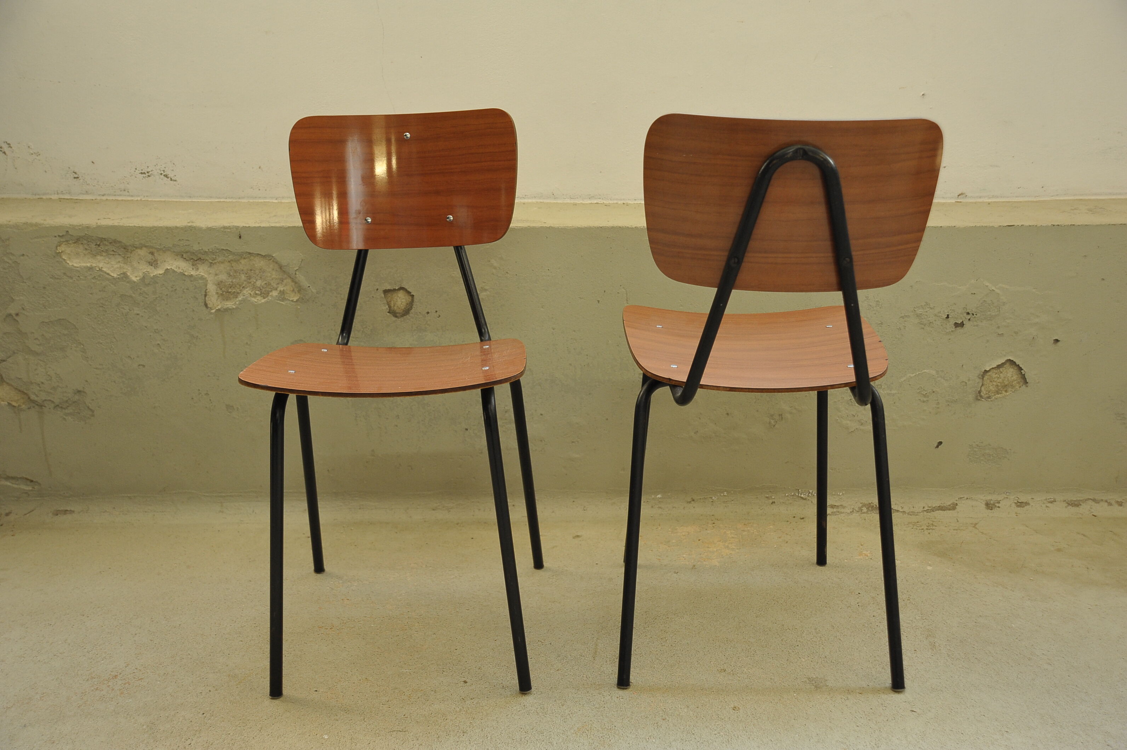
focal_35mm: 35
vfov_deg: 37.8
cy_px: 375
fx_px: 1095
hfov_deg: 54.5
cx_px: 564
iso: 1600
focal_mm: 35
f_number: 5
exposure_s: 1/100
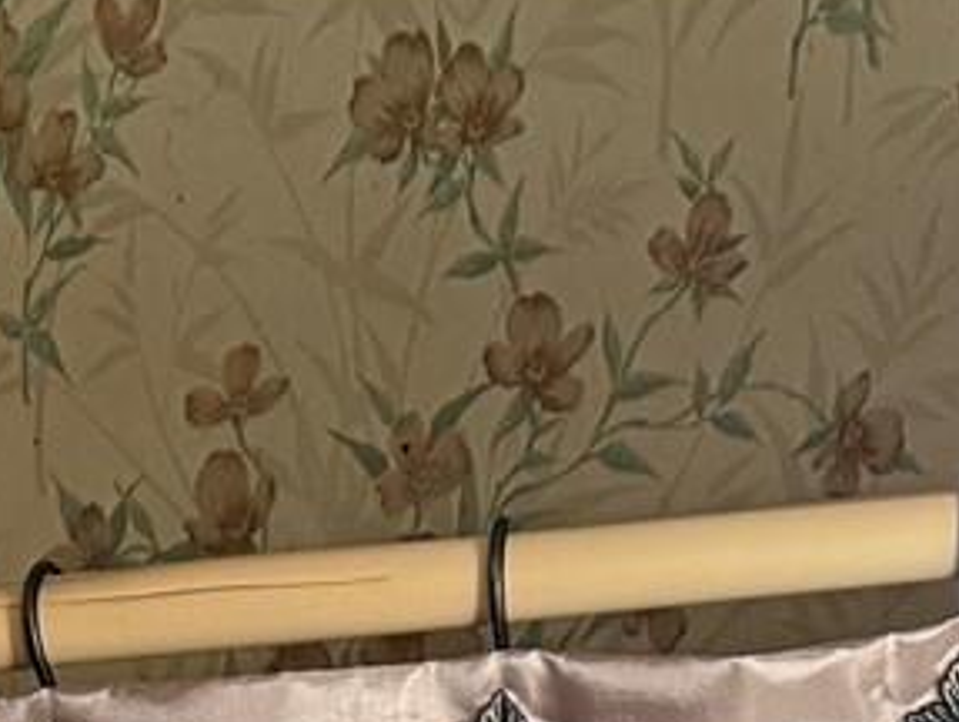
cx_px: 114
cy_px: 2534
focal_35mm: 171
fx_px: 4743
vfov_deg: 7.2
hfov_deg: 11.5
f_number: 1.78
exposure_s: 1/60
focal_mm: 6.76
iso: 320
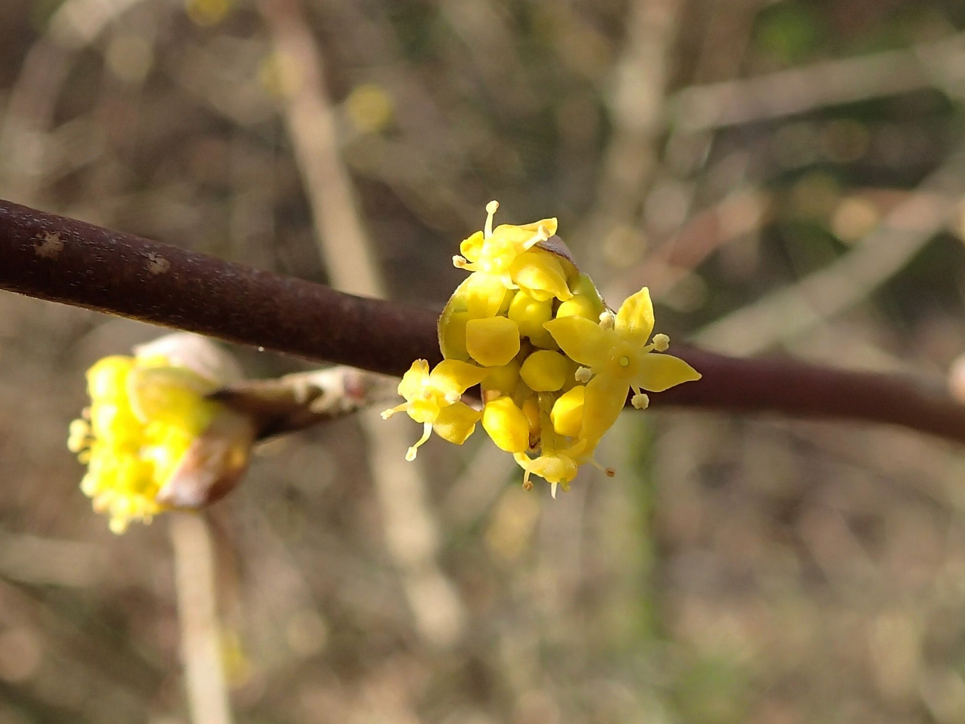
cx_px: 482
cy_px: 362
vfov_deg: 46.8
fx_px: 836
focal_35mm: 30
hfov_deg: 60.0
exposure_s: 1/320
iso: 100
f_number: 3.2
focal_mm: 5.5
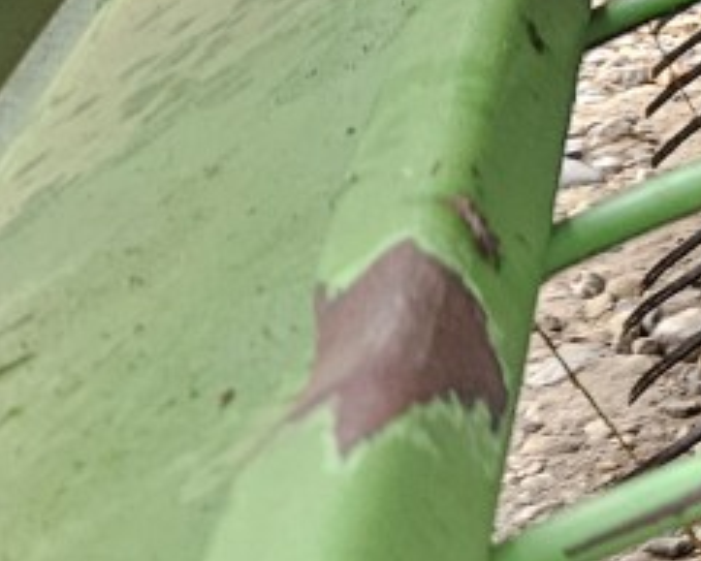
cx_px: 1995
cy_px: -73
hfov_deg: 10.7
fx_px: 2781
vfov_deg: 11.3
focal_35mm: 134
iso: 160
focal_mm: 5.4
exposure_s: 1/100
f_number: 1.8
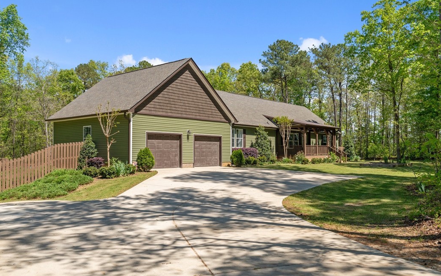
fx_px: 373
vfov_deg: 40.6
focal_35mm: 31
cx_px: 222
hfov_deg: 61.2
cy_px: 137
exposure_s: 1/640
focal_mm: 29
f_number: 8
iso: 320
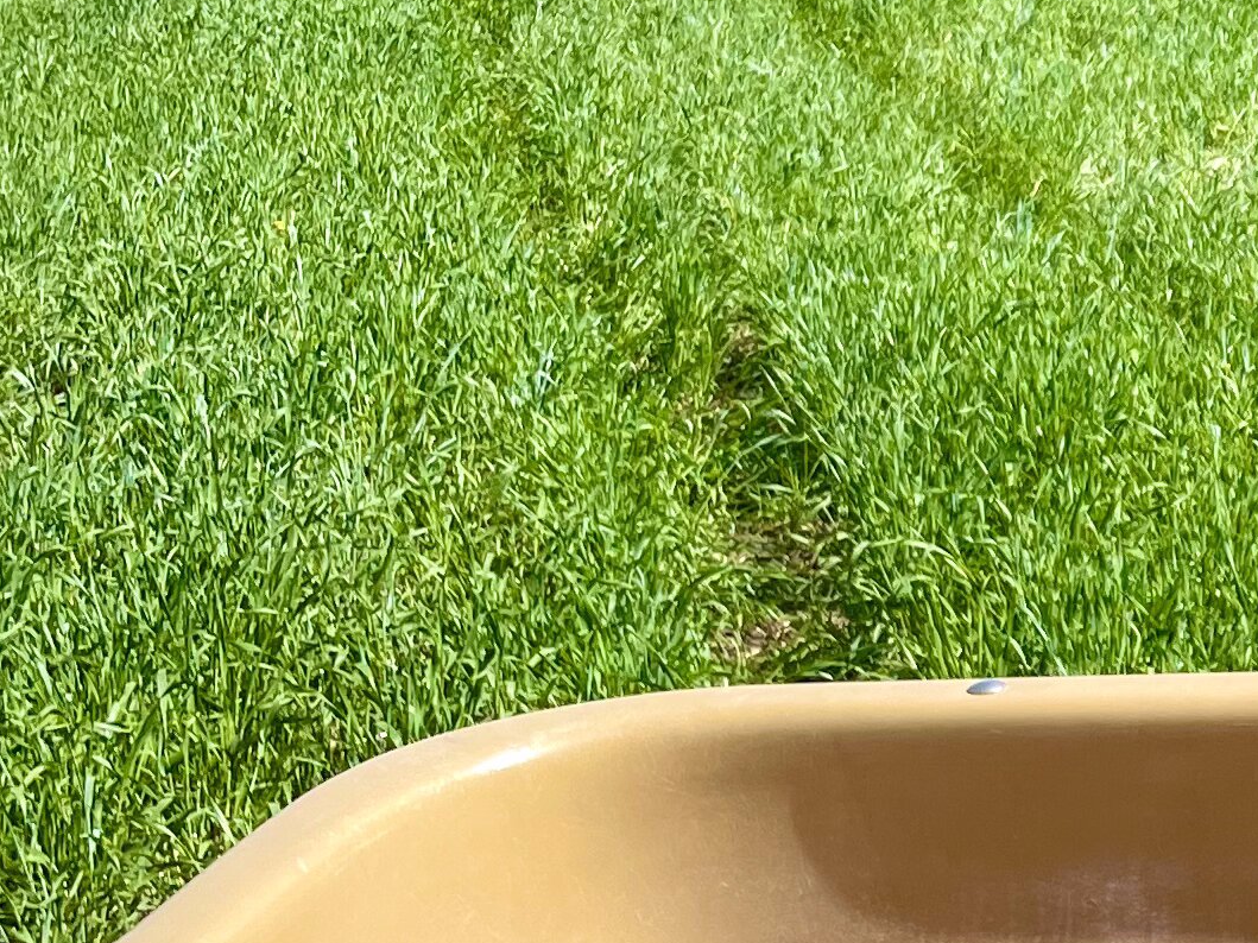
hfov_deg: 18.3
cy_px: 524
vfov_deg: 14.9
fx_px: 3597
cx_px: 1708
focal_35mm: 99
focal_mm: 4.2
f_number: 1.6
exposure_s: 1/2882
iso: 32
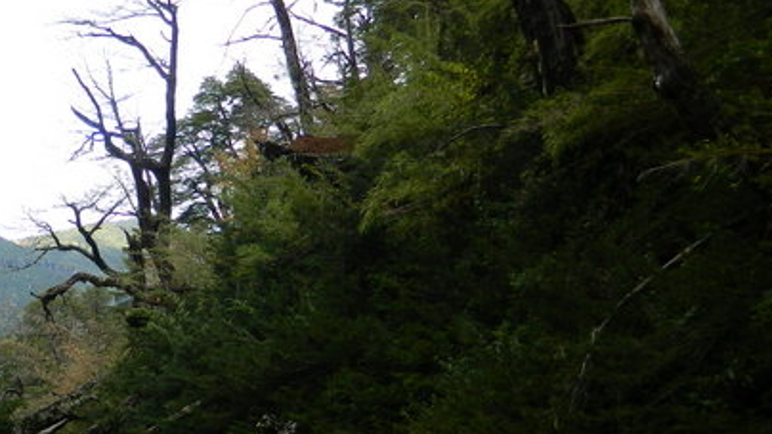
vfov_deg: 22.1
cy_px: 306
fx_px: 1105
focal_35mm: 54
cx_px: 97
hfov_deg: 36.4
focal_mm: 4.5
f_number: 3.1
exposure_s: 1/160
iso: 80
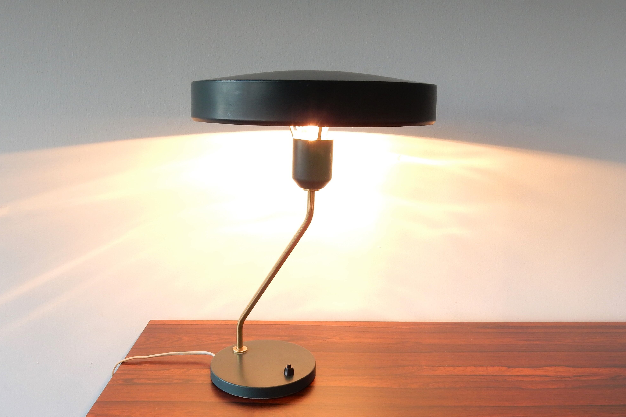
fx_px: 469
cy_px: 200
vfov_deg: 47.9
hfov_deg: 67.4
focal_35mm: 27
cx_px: 306
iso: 125
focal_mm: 4.5
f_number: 3.7
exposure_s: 1/60
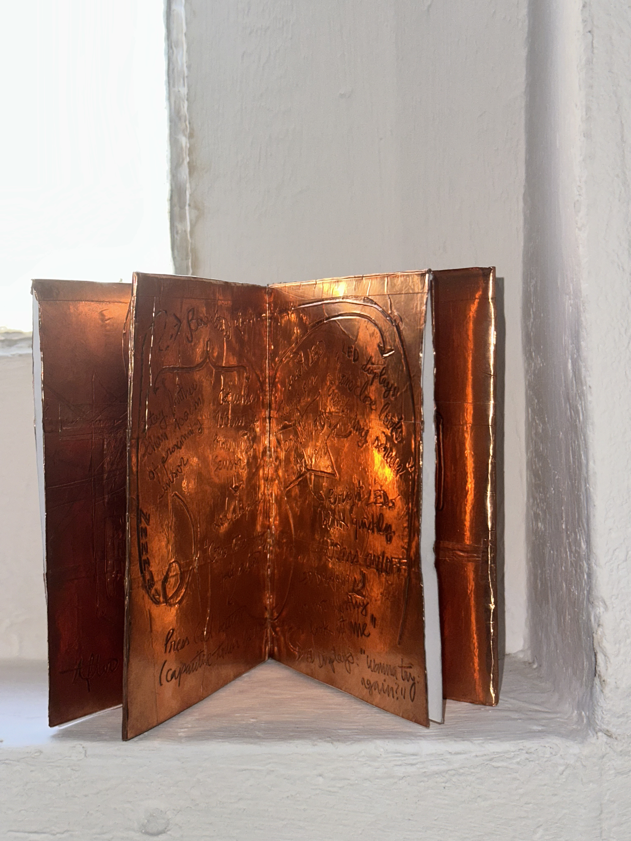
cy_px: 420
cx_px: 316
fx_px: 1167
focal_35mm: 48
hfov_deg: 30.3
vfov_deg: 39.7
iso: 80
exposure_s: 1/63
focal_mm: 6.86
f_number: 1.78
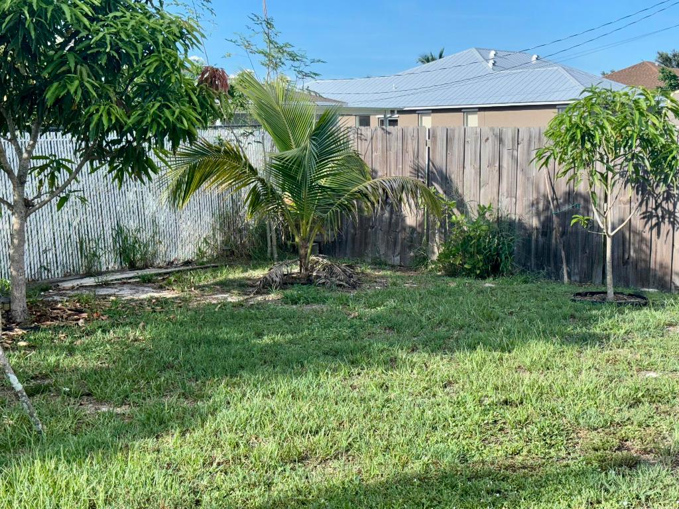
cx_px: 340
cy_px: 254
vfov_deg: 28.0
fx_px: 1020
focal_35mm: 52
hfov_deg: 36.8
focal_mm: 5.96
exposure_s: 1/1642
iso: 25
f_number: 1.6
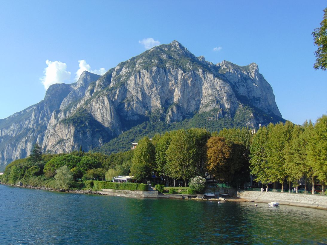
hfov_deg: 52.6
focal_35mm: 35
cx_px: 164
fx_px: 331
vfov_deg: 40.7
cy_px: 122
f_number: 3.2
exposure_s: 1/640
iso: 80
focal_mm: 6.3
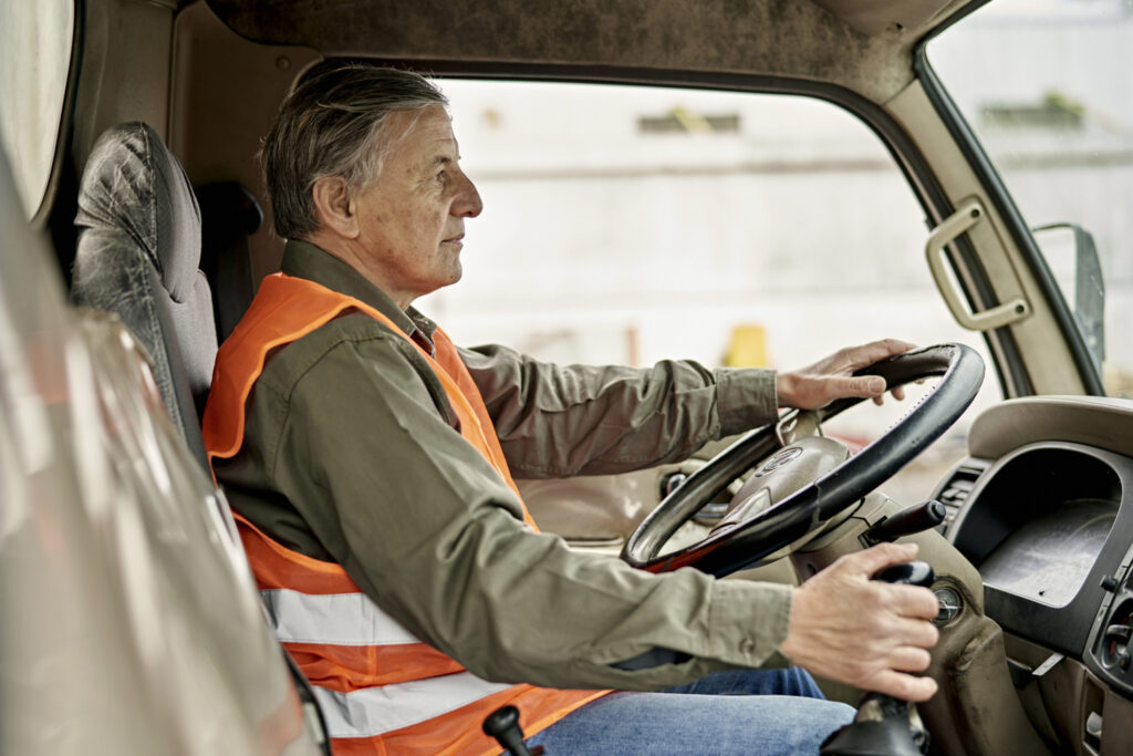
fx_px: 1574
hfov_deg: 39.6
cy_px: 378
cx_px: 566
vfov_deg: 27.0
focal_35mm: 50
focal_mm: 50
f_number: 1.8
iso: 160
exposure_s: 1/160
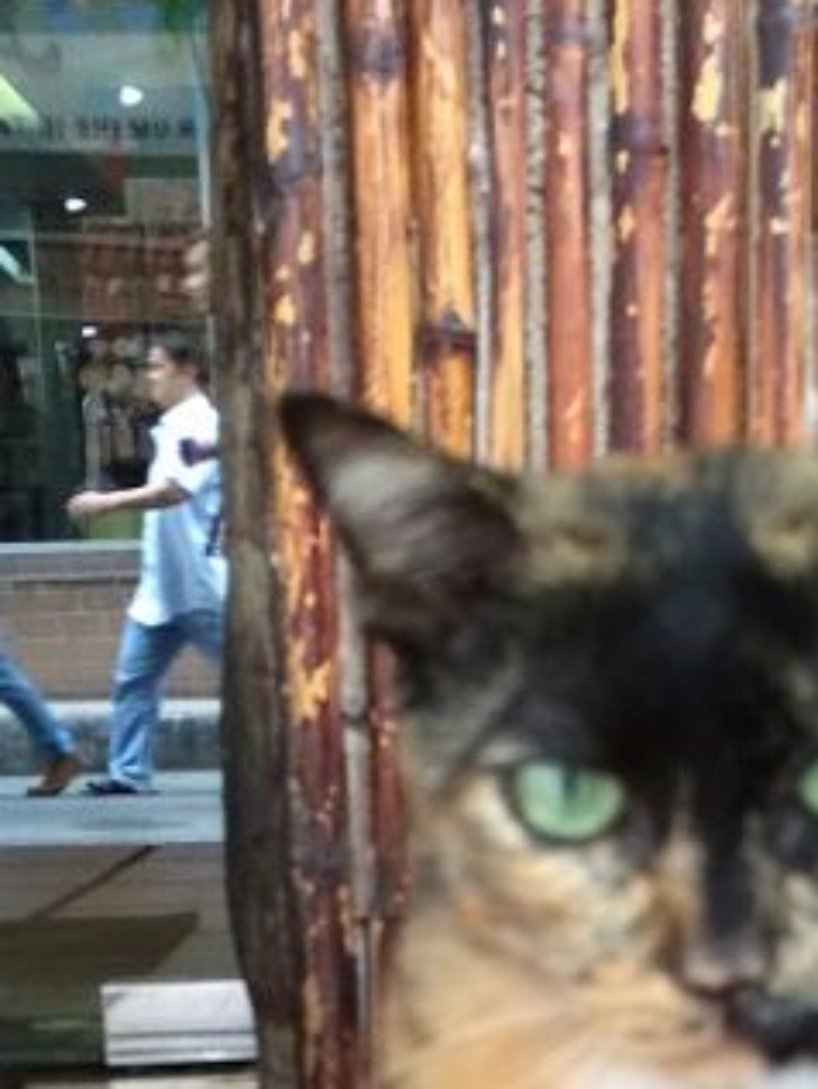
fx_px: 2582
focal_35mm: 82
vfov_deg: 22.2
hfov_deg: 17.9
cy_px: 1257
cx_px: 622
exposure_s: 1/30
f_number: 2.2
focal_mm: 4.12
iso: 160
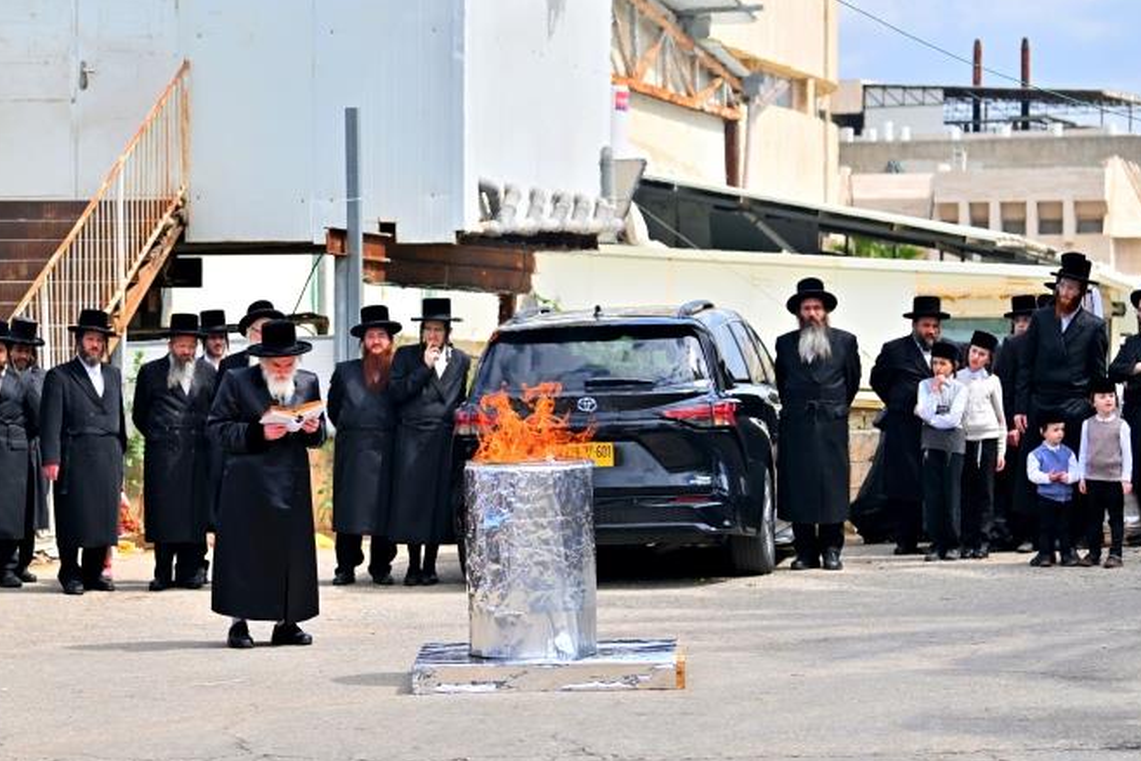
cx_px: 416
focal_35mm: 109
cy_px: 393
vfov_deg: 12.6
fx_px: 3455
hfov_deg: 18.7
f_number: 2.8
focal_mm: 70
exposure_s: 1/1000
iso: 40
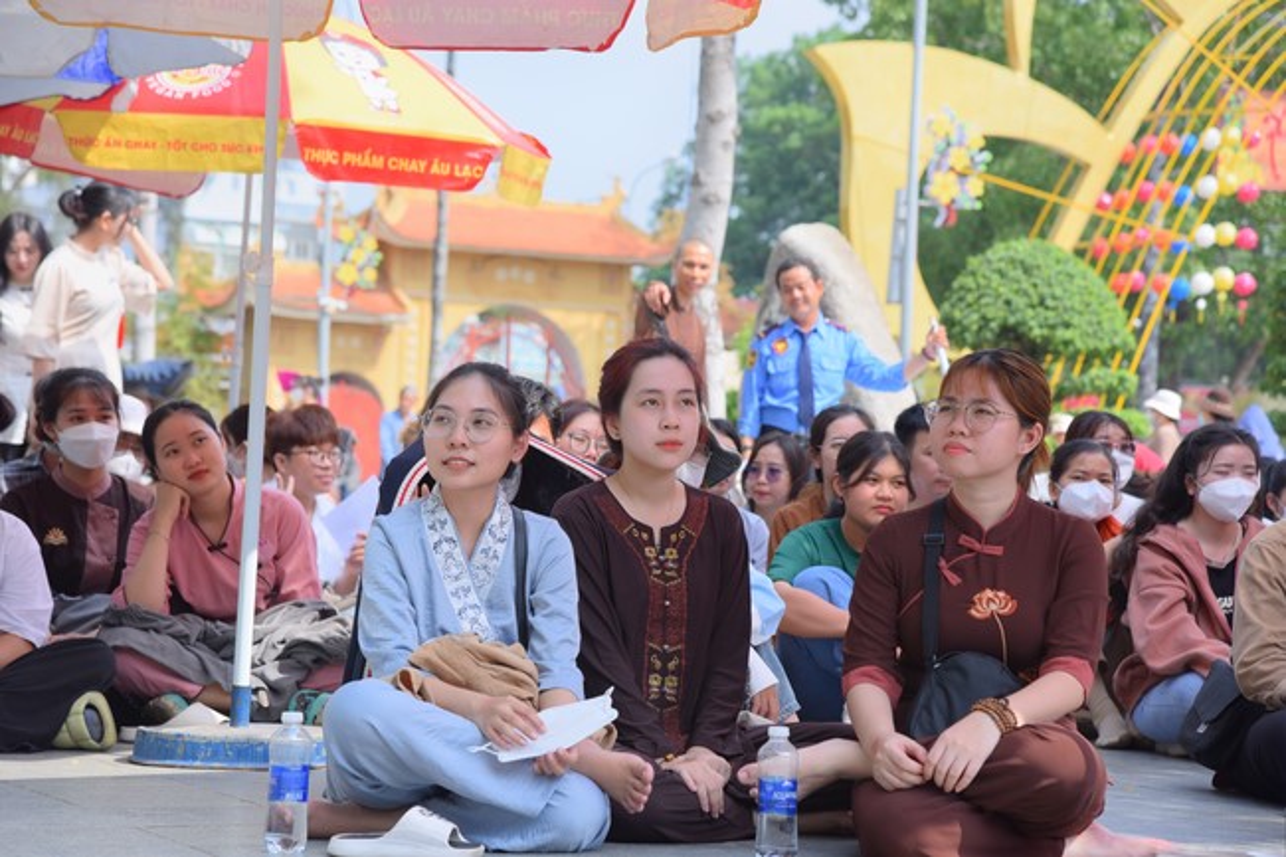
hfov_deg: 20.8
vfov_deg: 14.0
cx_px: 643
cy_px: 428
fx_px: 3500
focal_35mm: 98
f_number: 7.1
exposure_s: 1/200
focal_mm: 98
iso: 100
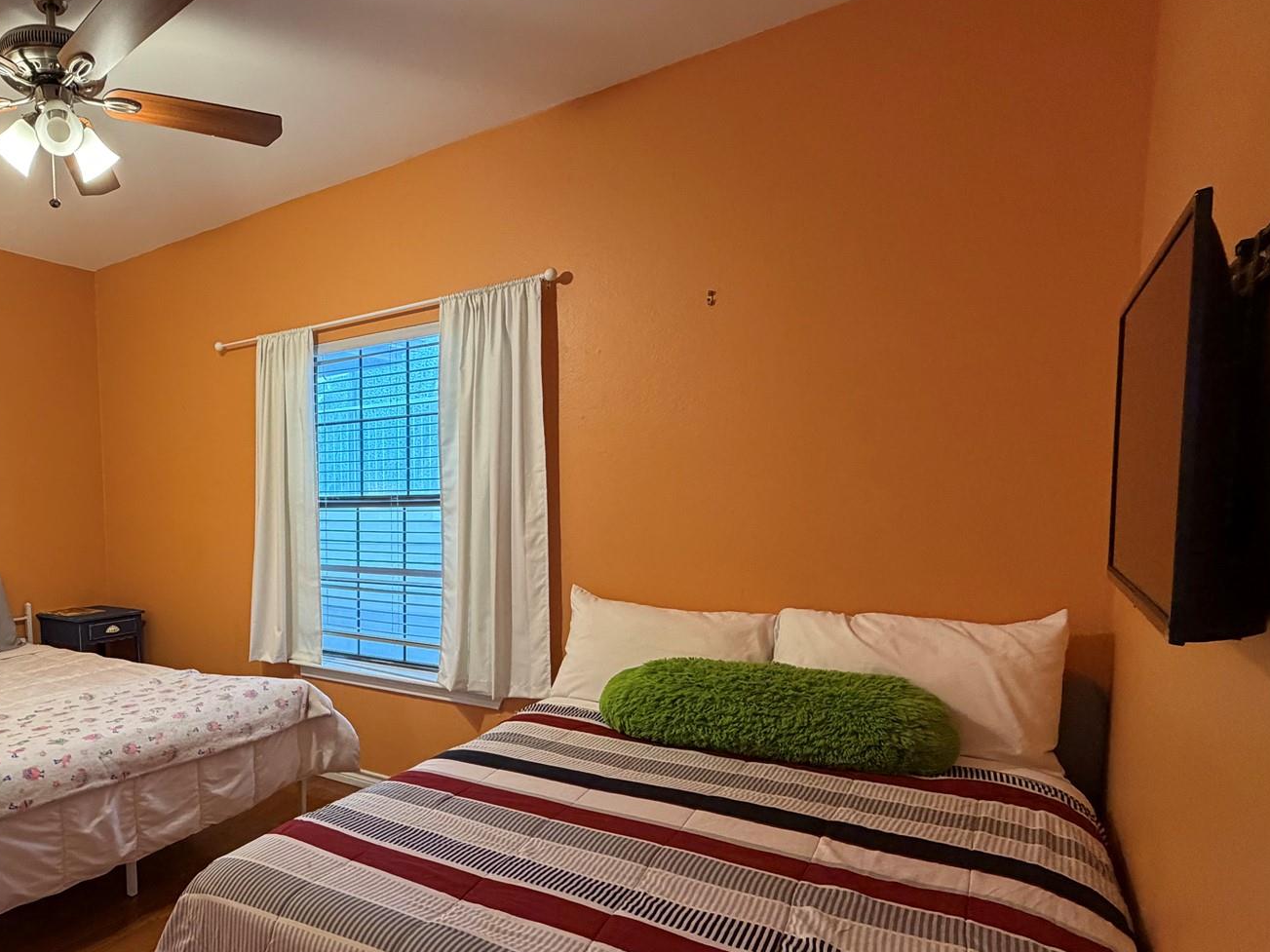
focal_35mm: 22
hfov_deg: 70.5
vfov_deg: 60.5
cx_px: 297
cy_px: 578
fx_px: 807
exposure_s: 1/60
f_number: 2.2
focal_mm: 2.22
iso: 320
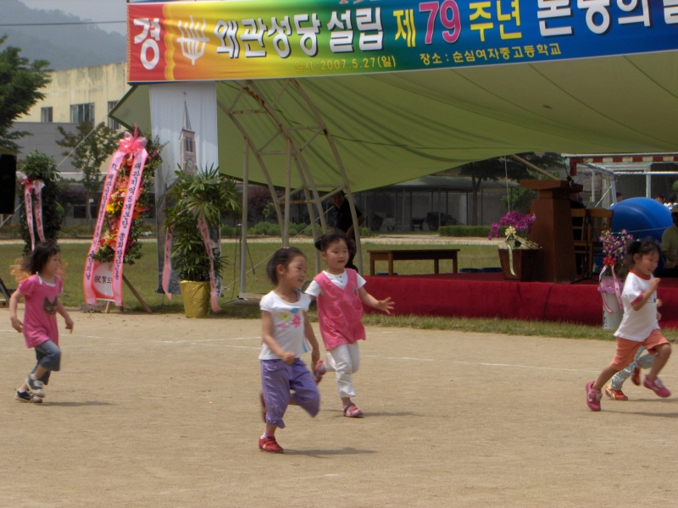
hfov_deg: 16.8
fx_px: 2292
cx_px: 339
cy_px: 254
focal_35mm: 117
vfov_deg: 12.7
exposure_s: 1/323
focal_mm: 24
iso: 100
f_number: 8.4
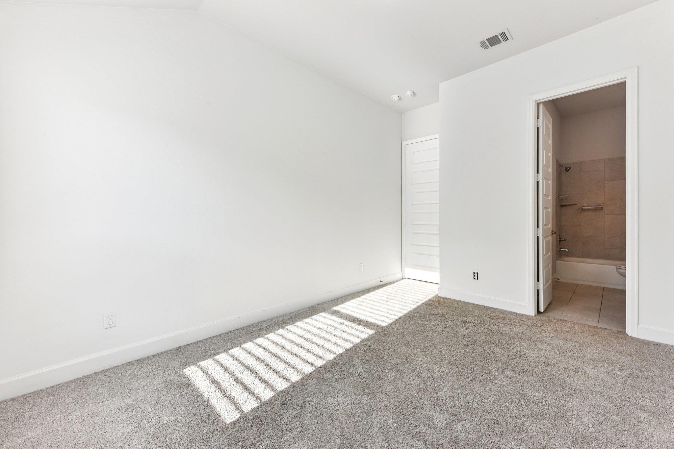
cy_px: 224
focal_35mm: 15
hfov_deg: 100.4
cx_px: 337
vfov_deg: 77.3
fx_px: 281
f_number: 8
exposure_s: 1/160
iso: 400
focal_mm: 15
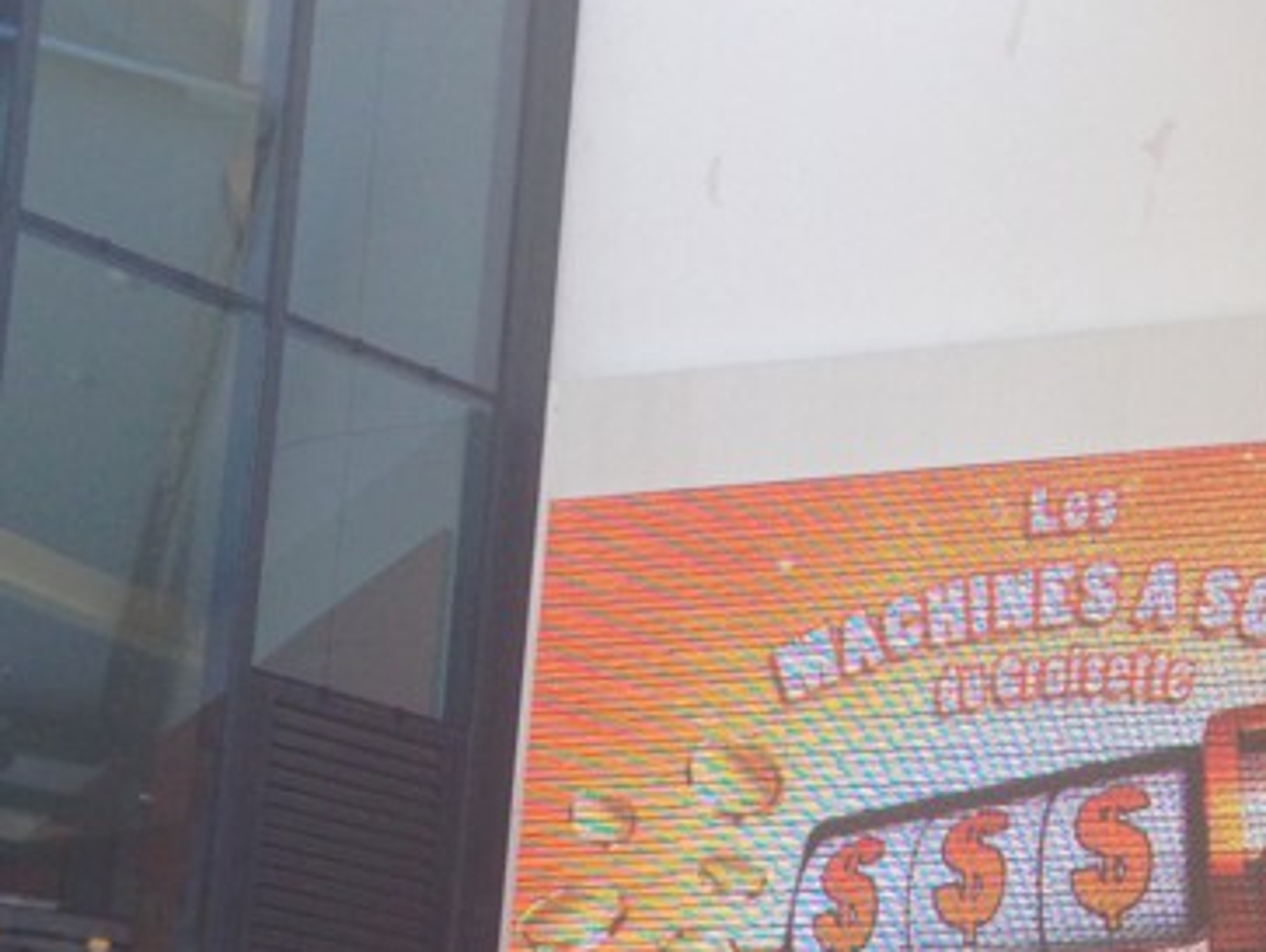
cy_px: 994
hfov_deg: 20.8
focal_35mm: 93
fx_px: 3405
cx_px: 1060
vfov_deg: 15.6
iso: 50
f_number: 2.4
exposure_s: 1/536
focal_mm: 4.13
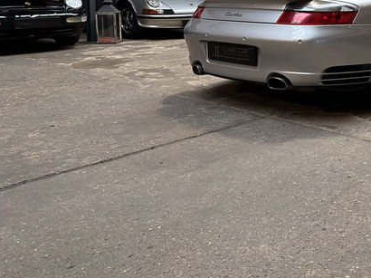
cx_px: 343
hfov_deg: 38.8
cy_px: 29
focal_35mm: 45
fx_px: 482
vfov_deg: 30.7
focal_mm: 6.86
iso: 250
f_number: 1.78
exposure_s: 1/50
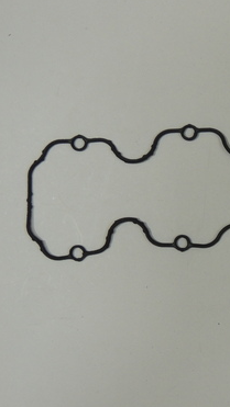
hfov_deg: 13.5
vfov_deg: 24.2
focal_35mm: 88
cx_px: 255
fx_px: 953
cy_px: 204
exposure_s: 1/25
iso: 400
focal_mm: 10.7
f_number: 3.7
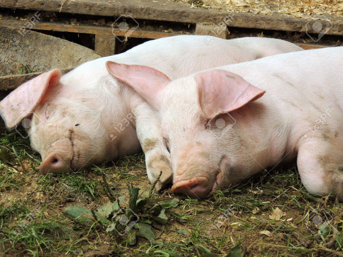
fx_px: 892
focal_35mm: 90
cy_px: 128
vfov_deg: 16.4
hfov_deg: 21.8
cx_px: 172
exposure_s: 1/100
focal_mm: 16
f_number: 4.1
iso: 100
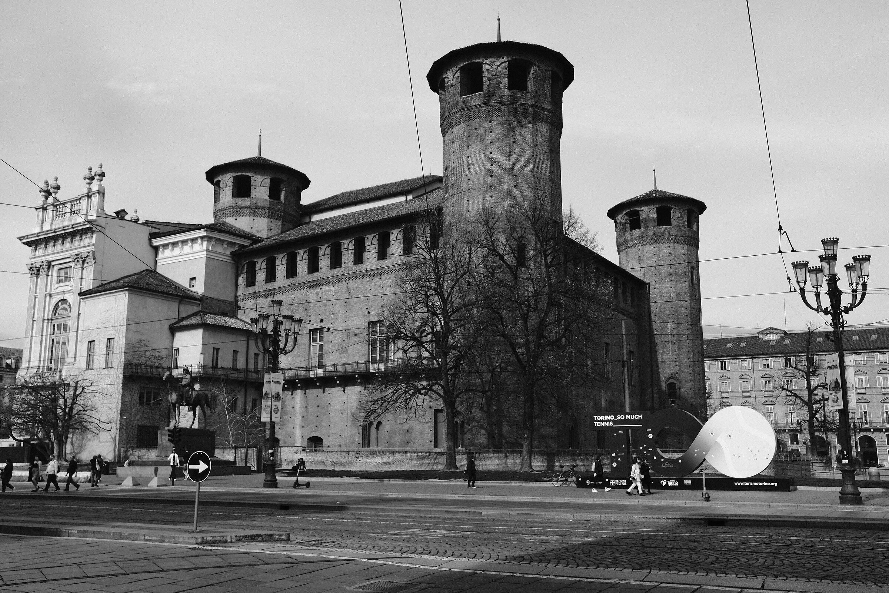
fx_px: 864
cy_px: 296
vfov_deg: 37.9
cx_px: 444
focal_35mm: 35
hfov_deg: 54.4
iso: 200
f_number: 8
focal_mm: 23
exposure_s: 1/340
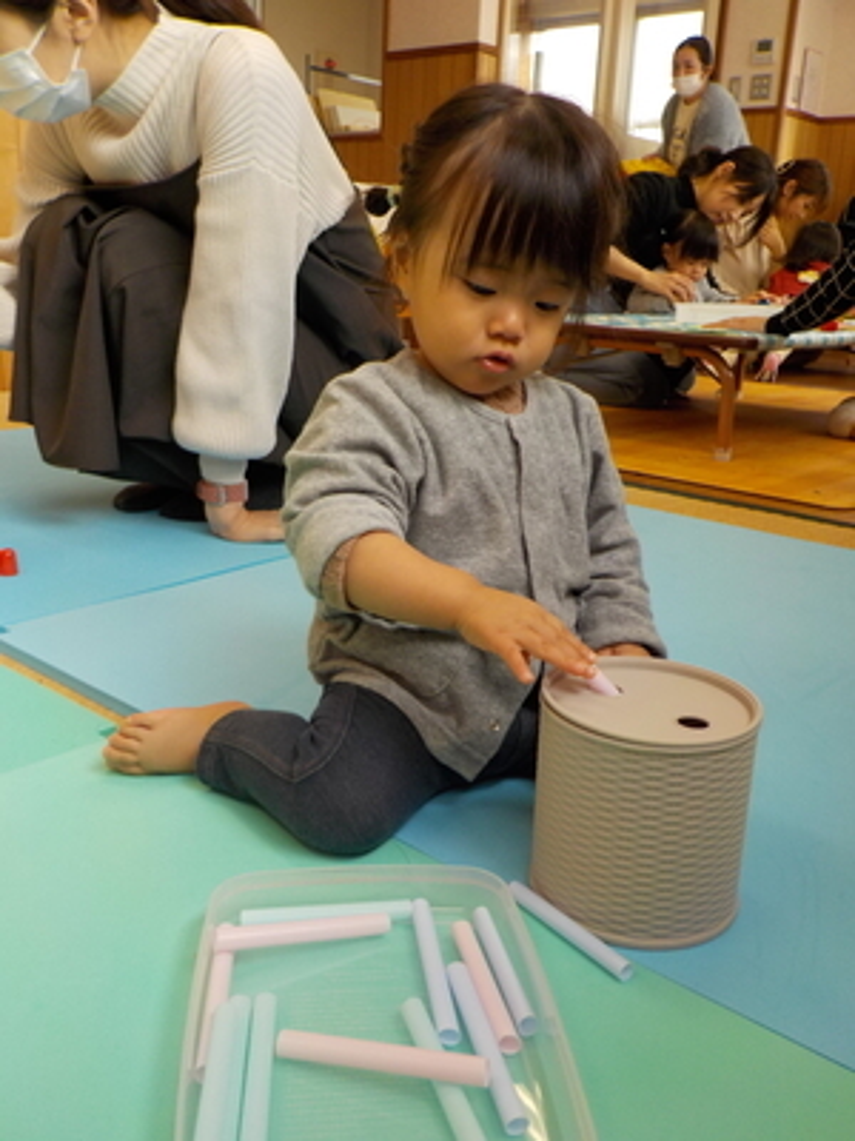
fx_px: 988
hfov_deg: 46.8
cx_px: 428
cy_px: 570
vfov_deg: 60.0
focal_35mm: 30
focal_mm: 4.1
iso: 125
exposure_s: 1/100
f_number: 3.3
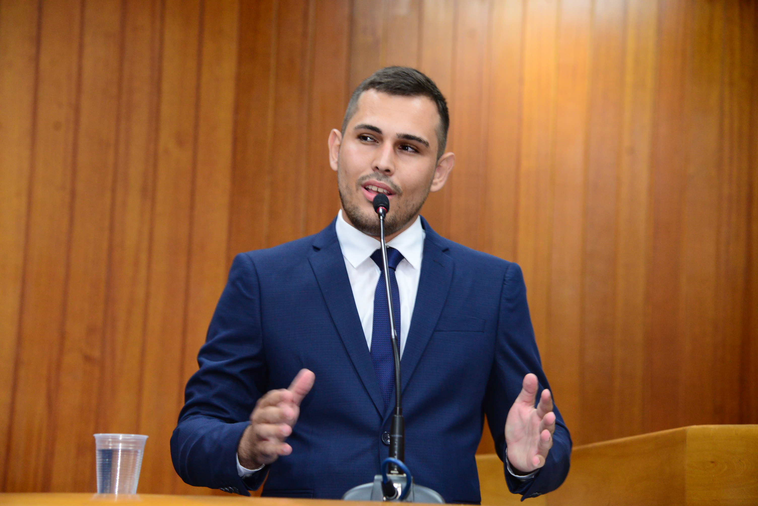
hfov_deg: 20.8
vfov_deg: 14.0
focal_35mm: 98
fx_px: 2064
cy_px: 253
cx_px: 379
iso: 2500
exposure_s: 1/60
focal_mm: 98
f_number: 4.5
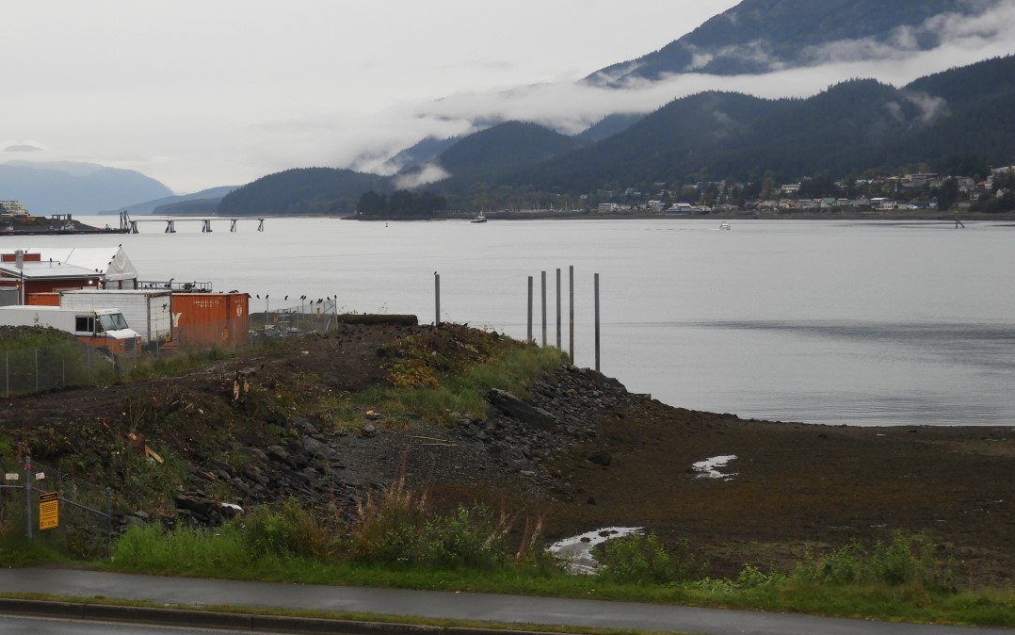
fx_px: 2545
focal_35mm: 92
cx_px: 406
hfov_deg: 22.5
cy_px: 217
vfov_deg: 14.2
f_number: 4.2
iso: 100
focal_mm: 11.6
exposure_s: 1/60
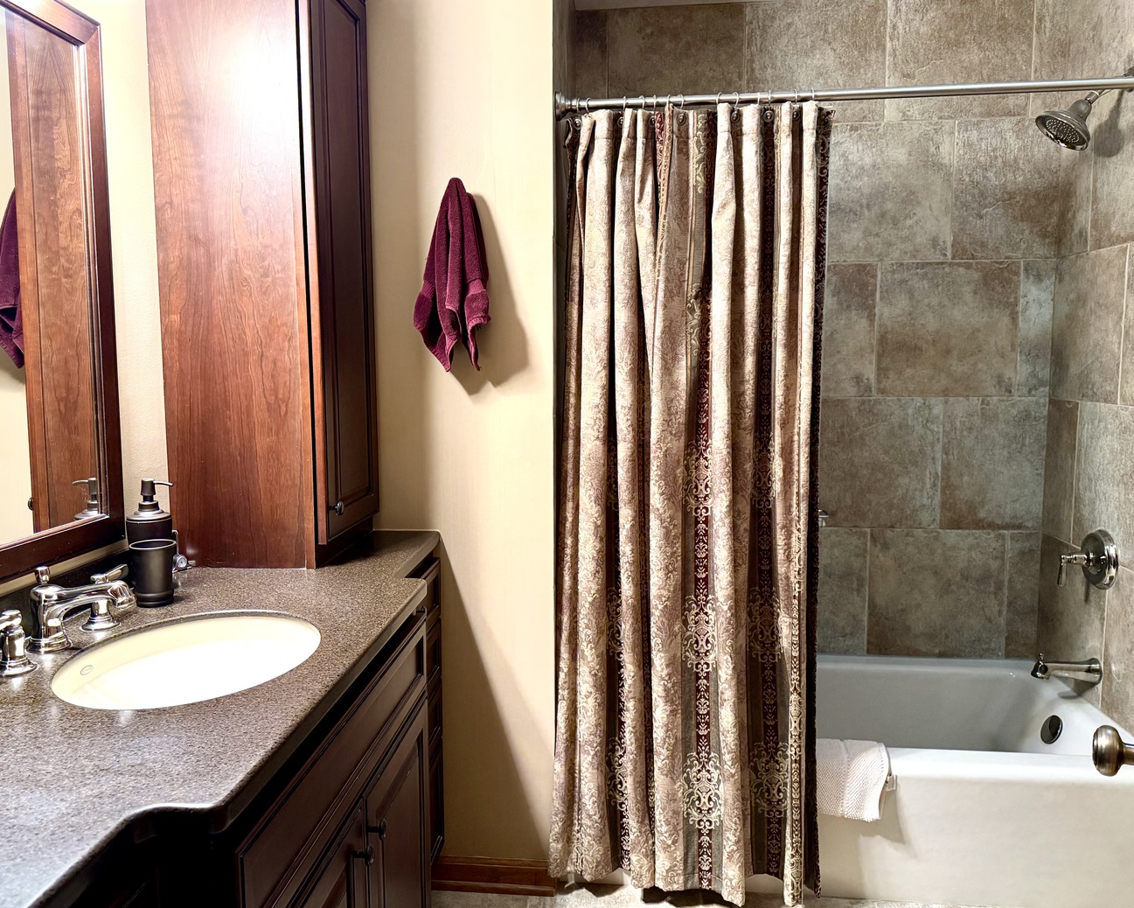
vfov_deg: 54.9
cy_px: 444
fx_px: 873
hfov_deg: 66.0
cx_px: 532
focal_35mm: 26
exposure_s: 1/60
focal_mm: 6.76
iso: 320
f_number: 1.78
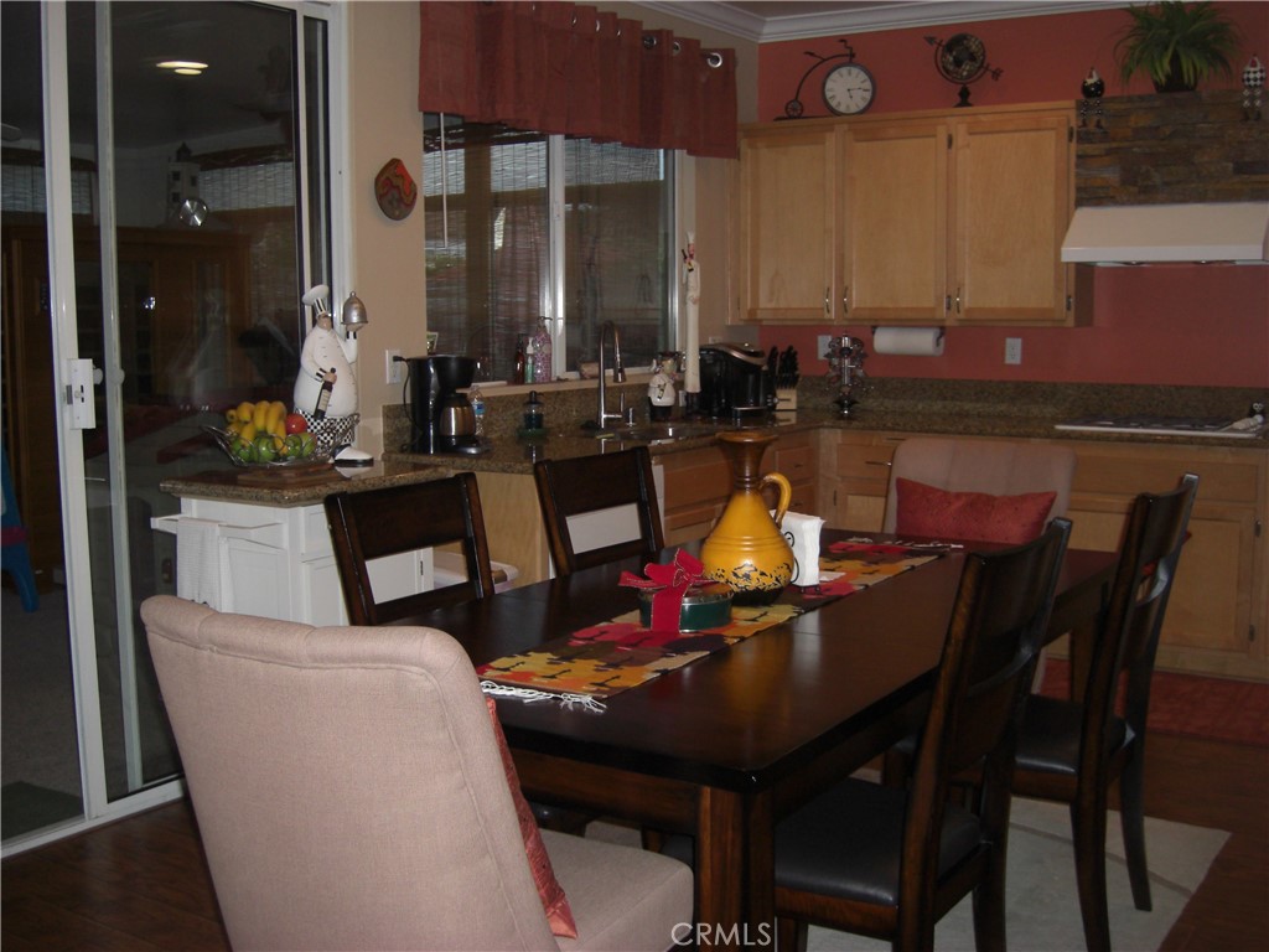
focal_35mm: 38
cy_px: 476
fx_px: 1393
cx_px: 634
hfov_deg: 49.0
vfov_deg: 37.7
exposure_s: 1/60
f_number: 2.8
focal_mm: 7.9
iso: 200
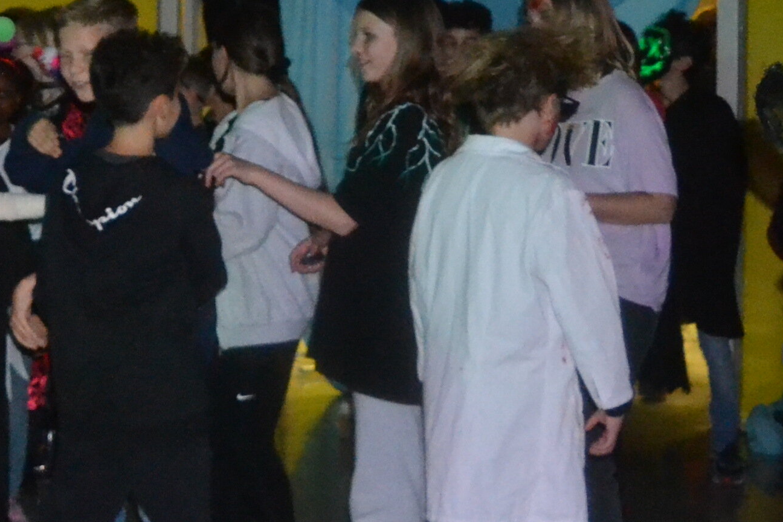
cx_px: -352
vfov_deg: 14.1
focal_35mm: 96
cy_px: 58
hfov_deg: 19.0
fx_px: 2088
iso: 3200
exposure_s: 1/60
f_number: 3.5
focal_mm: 18
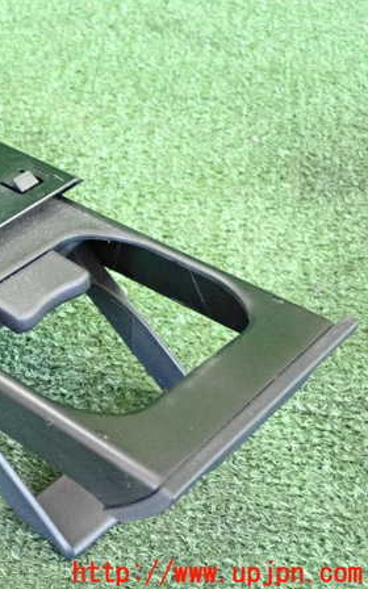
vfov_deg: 29.0
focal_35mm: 71
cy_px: 294
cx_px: -25
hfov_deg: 17.8
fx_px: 1139
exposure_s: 1/125
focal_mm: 9.01
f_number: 3.2
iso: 3200
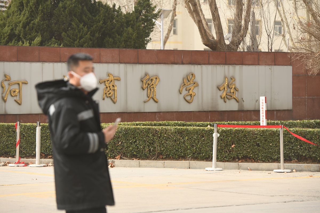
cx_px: 160
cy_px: 106
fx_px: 1200
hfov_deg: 15.2
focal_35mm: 135
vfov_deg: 10.2
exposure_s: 1/320
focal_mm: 135
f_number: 4
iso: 160
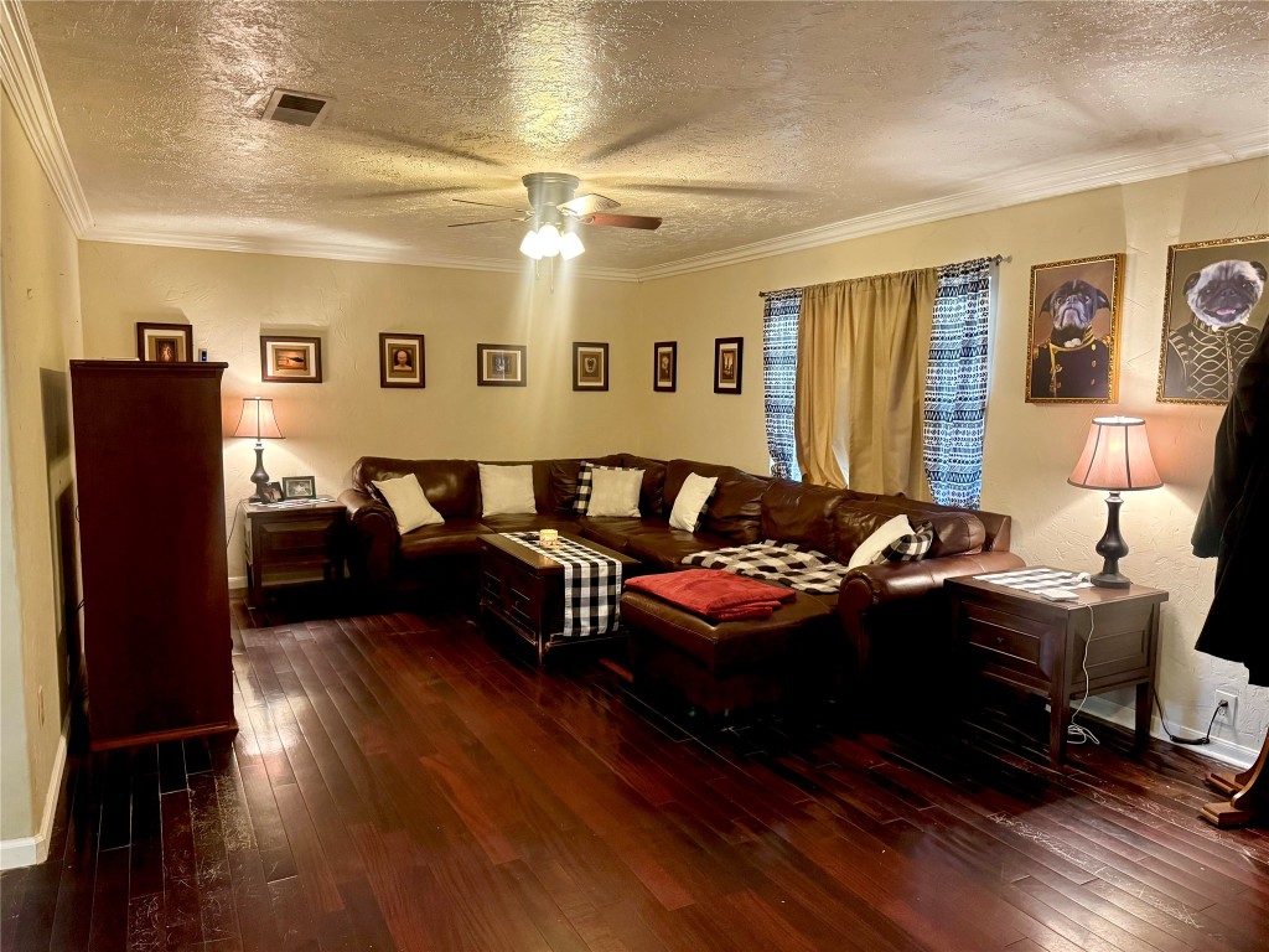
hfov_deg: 71.6
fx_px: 880
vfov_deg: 56.8
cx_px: 634
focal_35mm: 24
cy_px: 476
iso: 640
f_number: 1.78
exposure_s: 1/40
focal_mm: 6.76
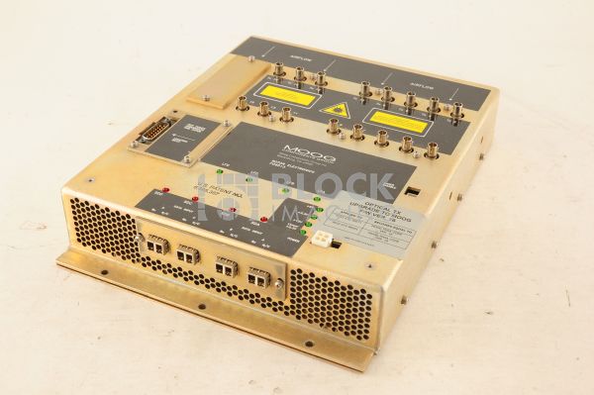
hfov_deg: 39.6
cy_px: 198
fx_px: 824
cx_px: 297
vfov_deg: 26.9
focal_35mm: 50
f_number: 13
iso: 1600
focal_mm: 50
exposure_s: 1/125
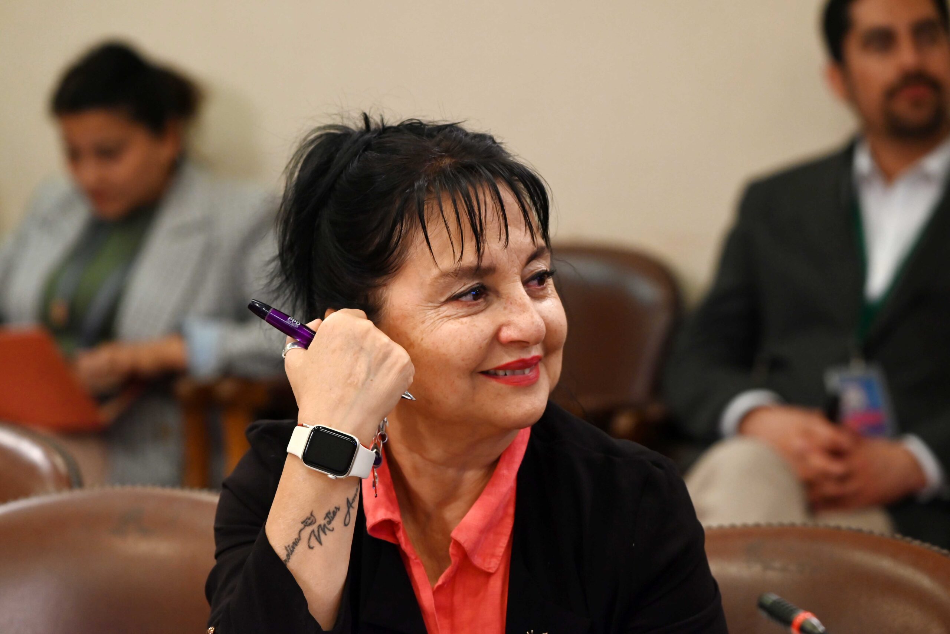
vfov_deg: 7.6
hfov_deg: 11.4
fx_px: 4752
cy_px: 317
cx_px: 475
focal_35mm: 180
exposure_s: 1/160
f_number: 5.6
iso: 2000
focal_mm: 180
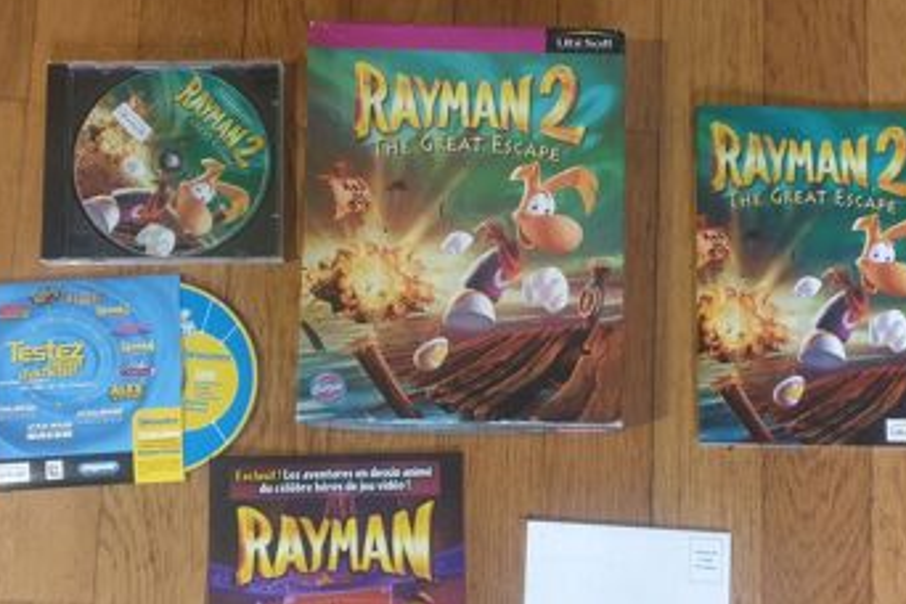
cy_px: 392
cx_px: 477
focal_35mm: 38
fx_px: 956
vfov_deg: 34.8
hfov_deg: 50.7
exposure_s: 1/27
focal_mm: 4.3
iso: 250
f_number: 1.5
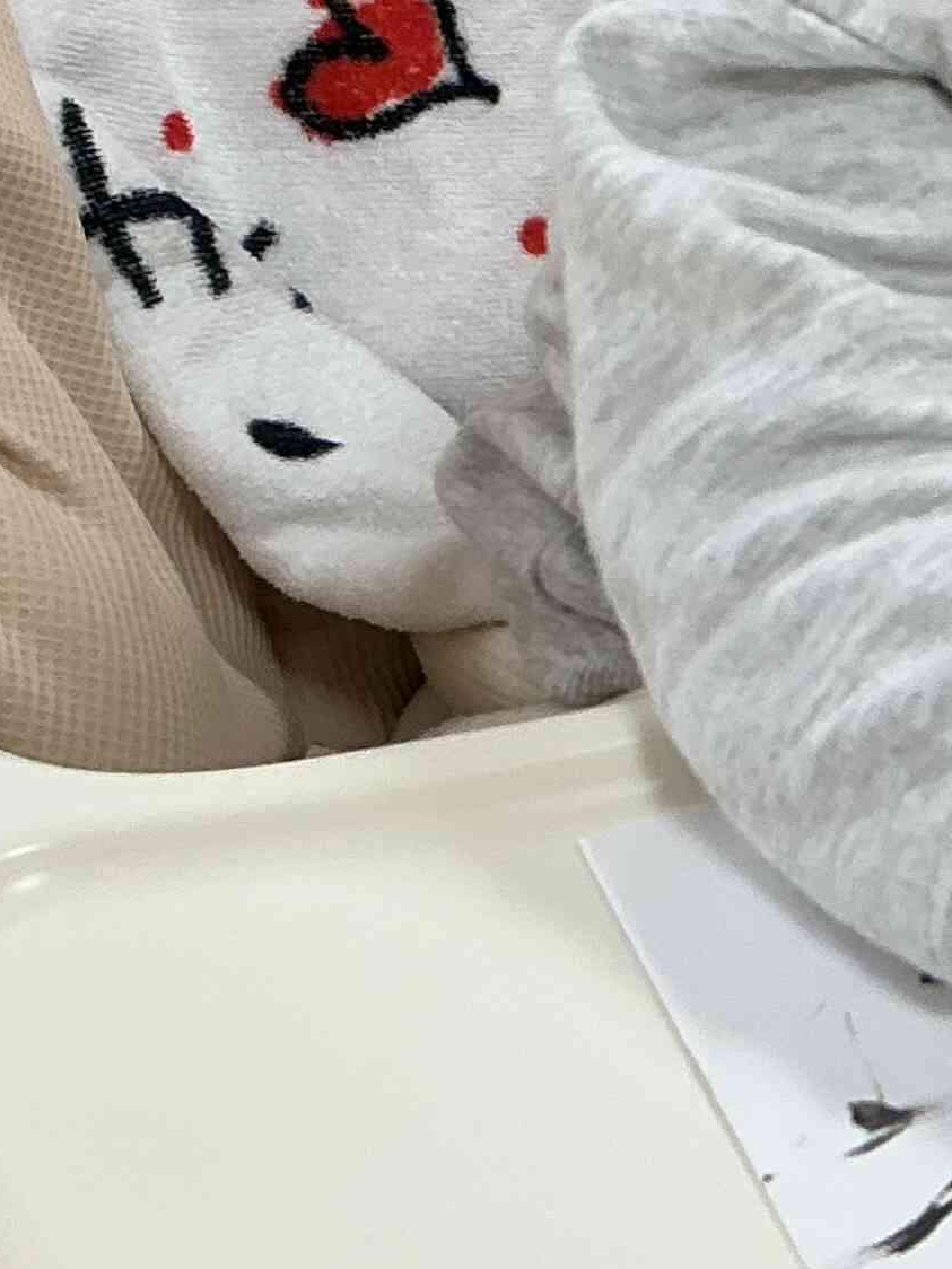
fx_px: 3814
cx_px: 1467
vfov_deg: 18.8
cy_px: 370
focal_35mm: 104
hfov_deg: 13.3
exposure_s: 1/120
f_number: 1.8
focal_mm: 3
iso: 32
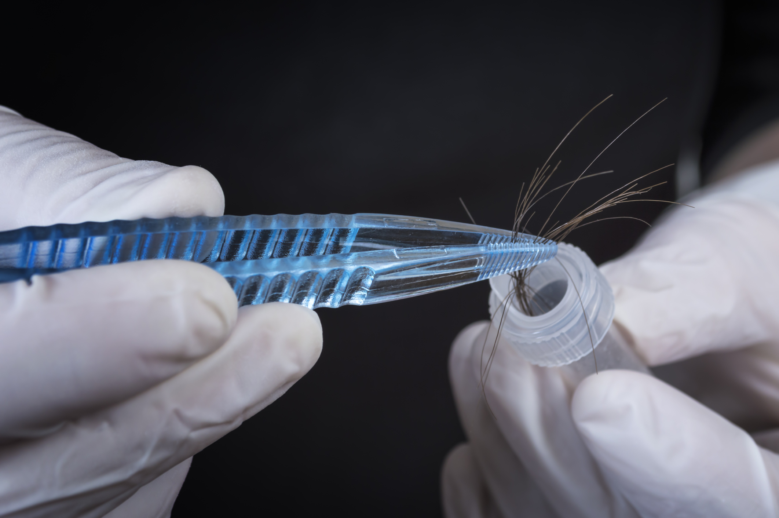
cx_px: 390
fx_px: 1784
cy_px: 259
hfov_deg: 24.6
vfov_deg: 16.5
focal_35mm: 82
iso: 200
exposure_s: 1/125
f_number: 11
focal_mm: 55
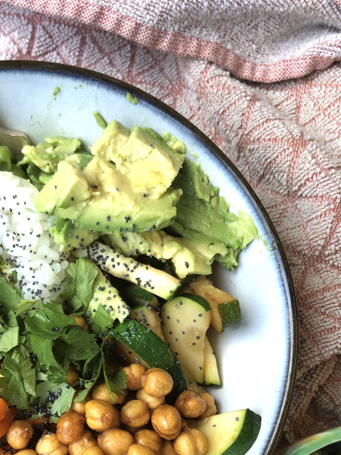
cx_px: 56
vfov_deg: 38.1
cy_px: 367
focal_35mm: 48
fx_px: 630
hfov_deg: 29.4
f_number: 1.8
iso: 25
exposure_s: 1/30
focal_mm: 3.99
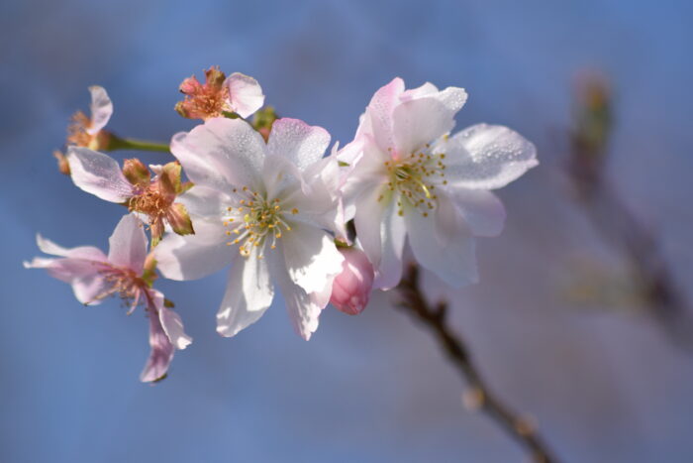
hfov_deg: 4.6
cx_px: 346
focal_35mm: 450
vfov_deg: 3.1
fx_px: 8664
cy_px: 232
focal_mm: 300
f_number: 5.6
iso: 400
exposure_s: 1/1000
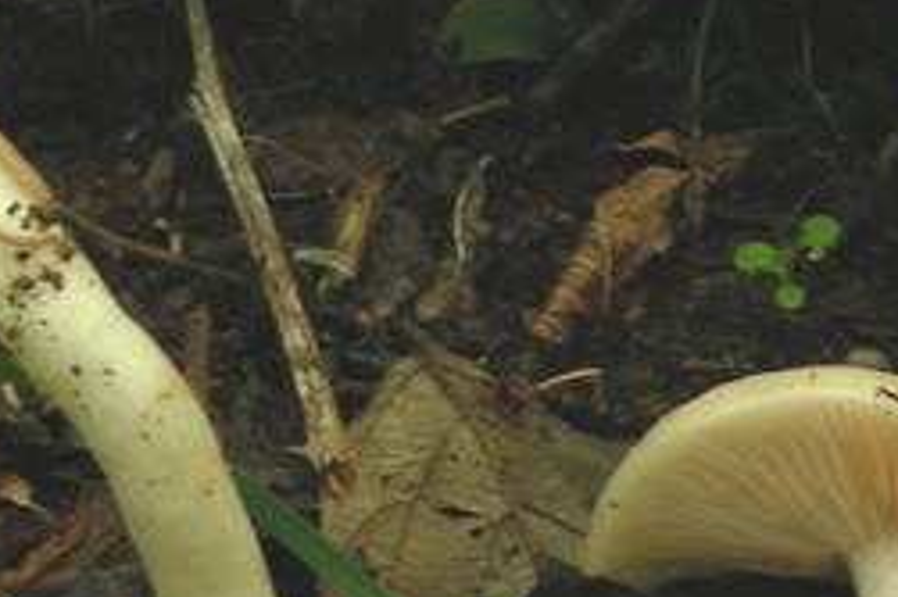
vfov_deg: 10.5
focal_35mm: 126
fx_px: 3141
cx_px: 533
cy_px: 862
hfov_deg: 16.3
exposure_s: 1/42.3
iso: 50
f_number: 3.5
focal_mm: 6.3
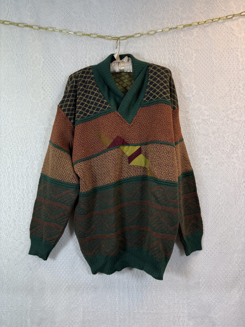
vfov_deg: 71.6
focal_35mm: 24
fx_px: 226
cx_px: 122
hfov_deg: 56.8
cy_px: 164
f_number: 1.78
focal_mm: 6.76
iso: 64
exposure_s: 1/153
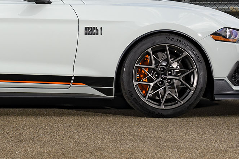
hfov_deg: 13.2
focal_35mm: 152
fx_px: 1012
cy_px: 15
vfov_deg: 9.0
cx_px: -12
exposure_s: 1/200
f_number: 6.3
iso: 100
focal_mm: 35
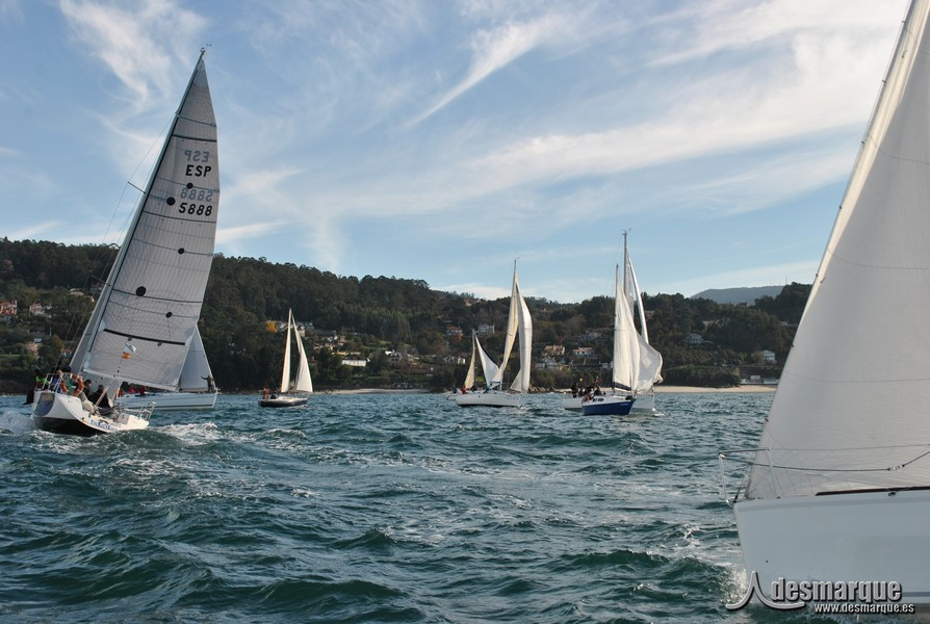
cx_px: 465
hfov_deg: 46.3
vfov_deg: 32.0
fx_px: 1087
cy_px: 312
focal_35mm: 42
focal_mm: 28
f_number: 8
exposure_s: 1/250
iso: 100
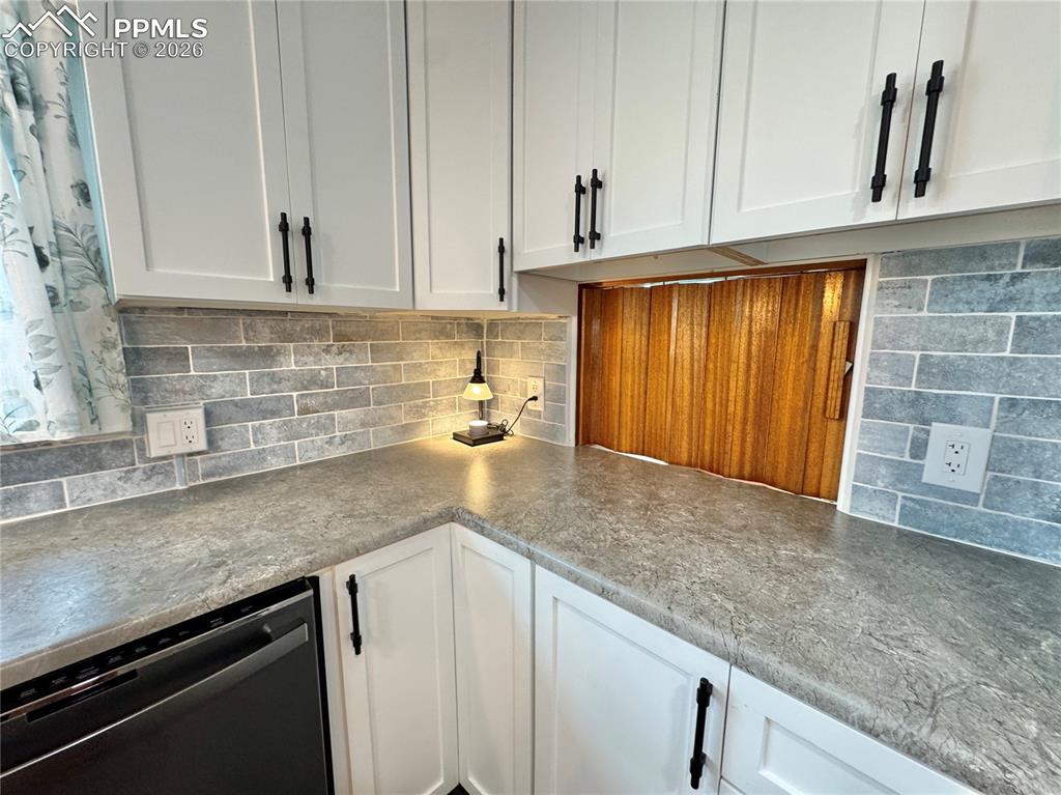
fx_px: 429
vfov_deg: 85.6
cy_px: 398
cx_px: 530
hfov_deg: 102.1
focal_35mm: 14
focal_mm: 2.22
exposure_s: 1/60
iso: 200
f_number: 2.2
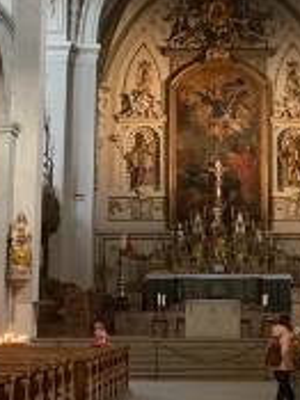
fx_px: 1319
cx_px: 185
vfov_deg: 16.8
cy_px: -18
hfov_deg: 13.0
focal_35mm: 114
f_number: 1.8
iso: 320
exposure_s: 1/33
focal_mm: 4.25
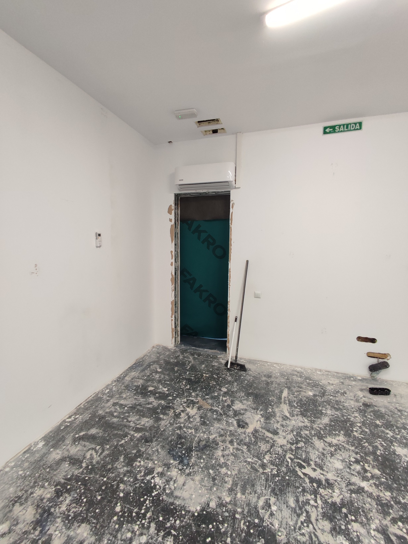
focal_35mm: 16
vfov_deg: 94.5
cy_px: 272
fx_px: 251
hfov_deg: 78.2
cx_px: 204
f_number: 2.2
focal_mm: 1.65
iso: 245
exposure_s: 1/50
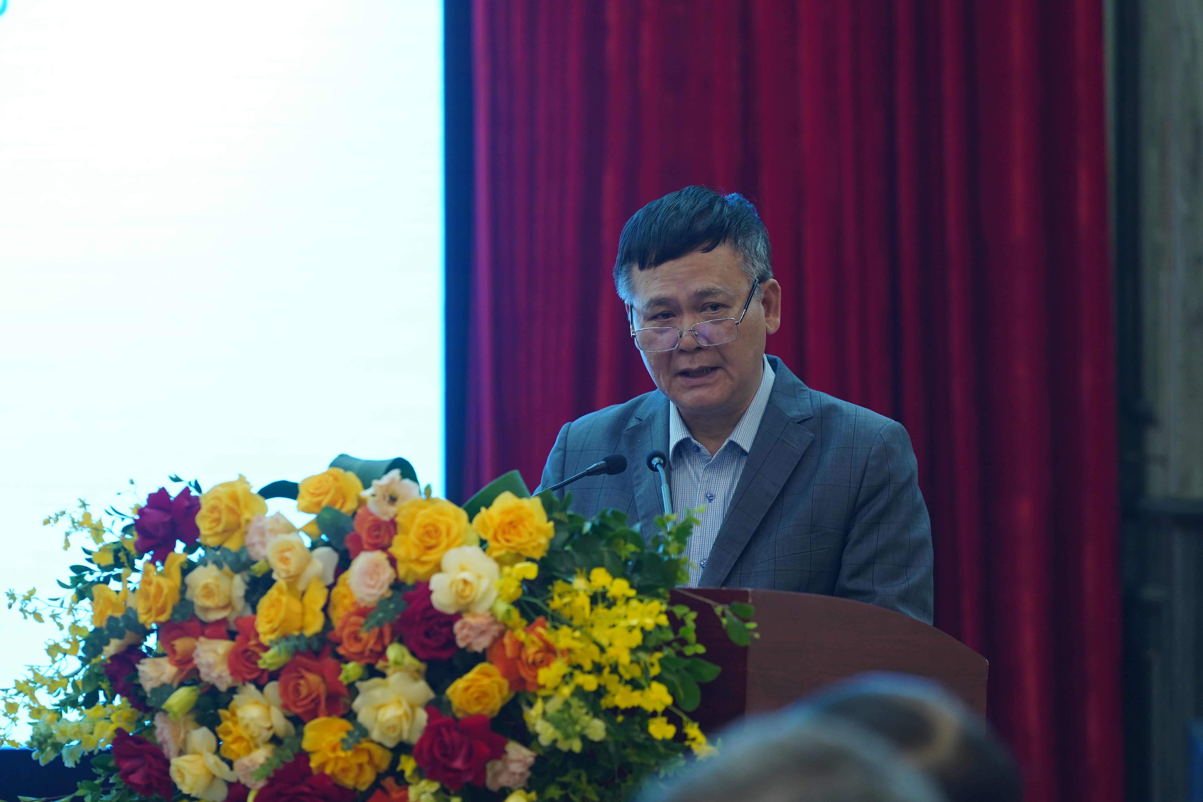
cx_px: 602
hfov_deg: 10.3
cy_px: 401
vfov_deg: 6.9
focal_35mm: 200
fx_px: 6683
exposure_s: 1/100
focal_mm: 200
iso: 1600
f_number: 4
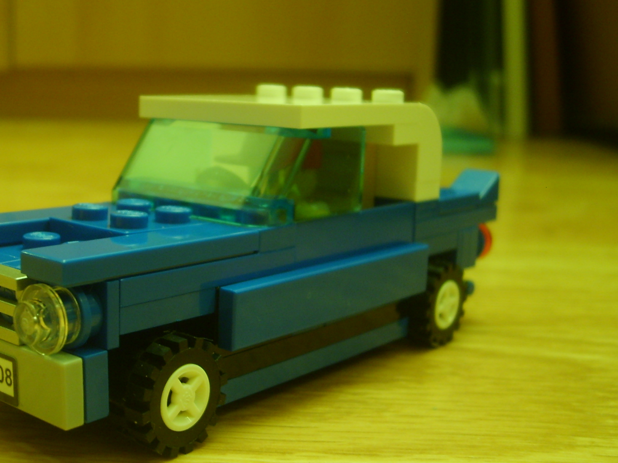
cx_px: 211
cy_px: 248
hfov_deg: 38.5
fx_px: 875
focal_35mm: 49
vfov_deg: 29.7
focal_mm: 5.8
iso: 139
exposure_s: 1/3
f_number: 2.8
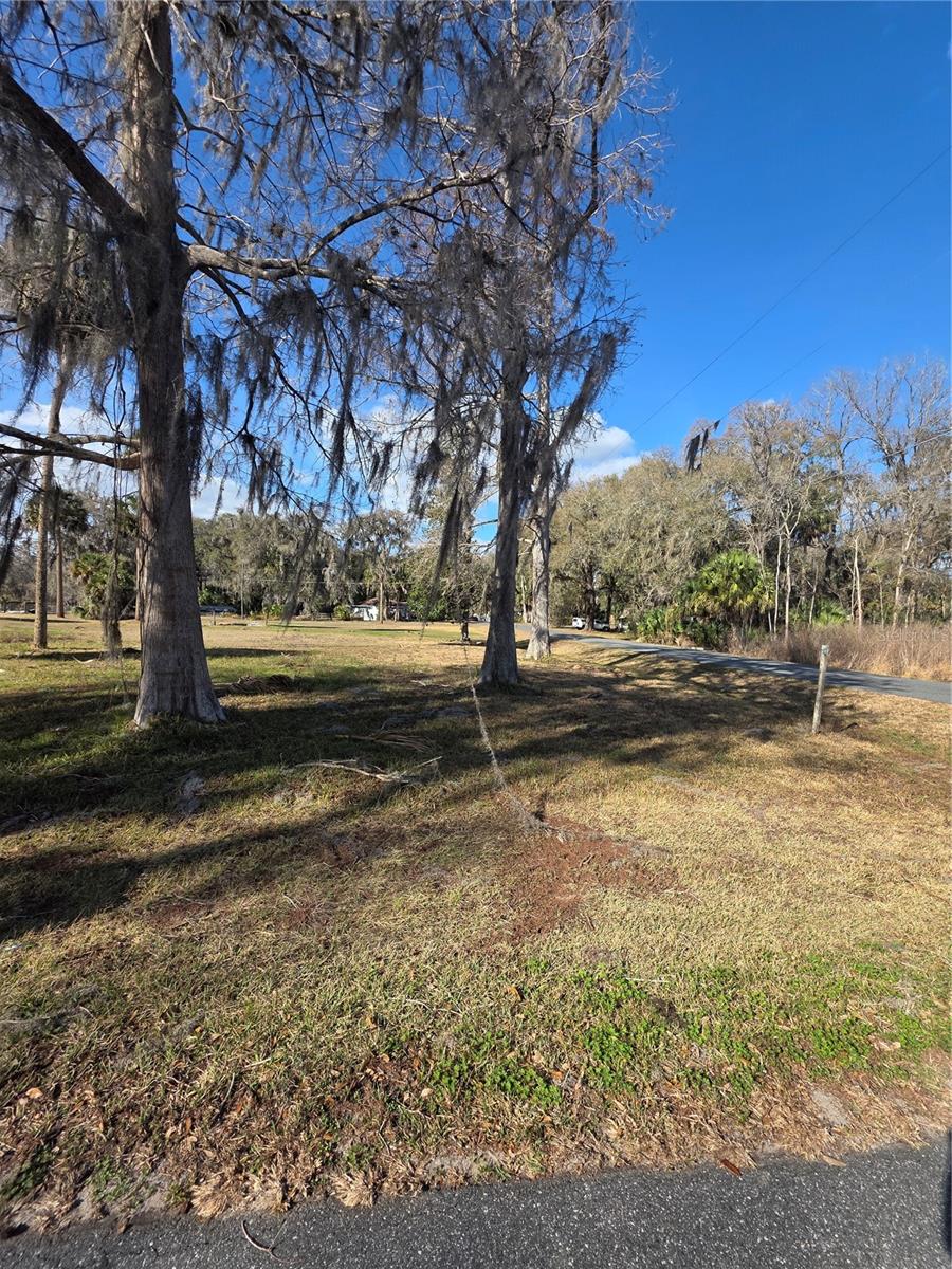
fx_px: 477
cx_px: 476
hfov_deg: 89.9
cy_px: 634
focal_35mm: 13
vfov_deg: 106.2
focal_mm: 2.2
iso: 40
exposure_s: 1/1350
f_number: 1.9
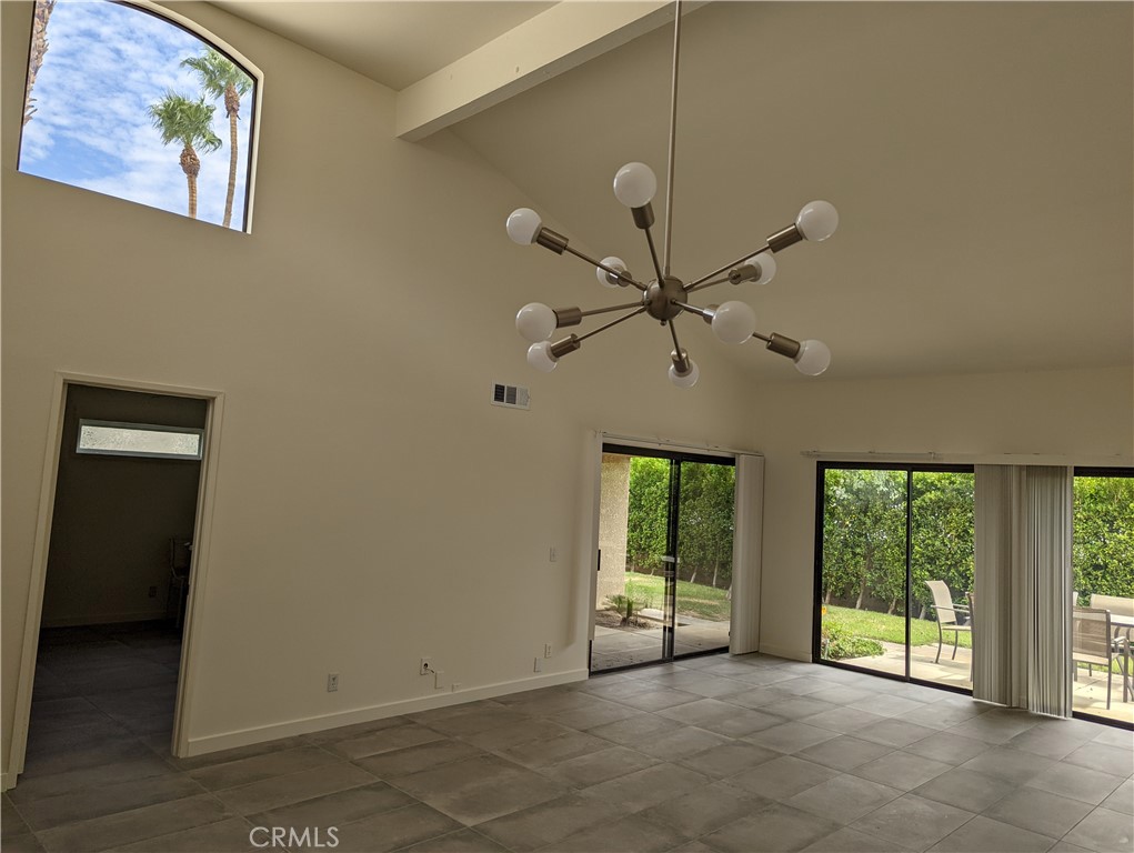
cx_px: 567
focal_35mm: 24
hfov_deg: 71.5
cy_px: 426
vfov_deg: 56.9
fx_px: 787
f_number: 1.85
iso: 24
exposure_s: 1/497
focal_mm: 6.81
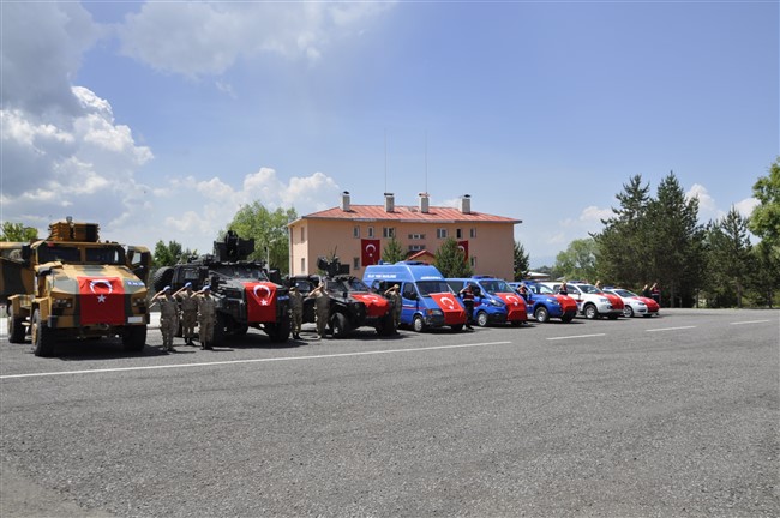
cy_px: 259
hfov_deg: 67.4
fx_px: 584
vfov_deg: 47.8
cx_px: 390
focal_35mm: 27
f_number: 10
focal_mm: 18
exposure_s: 1/400
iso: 200
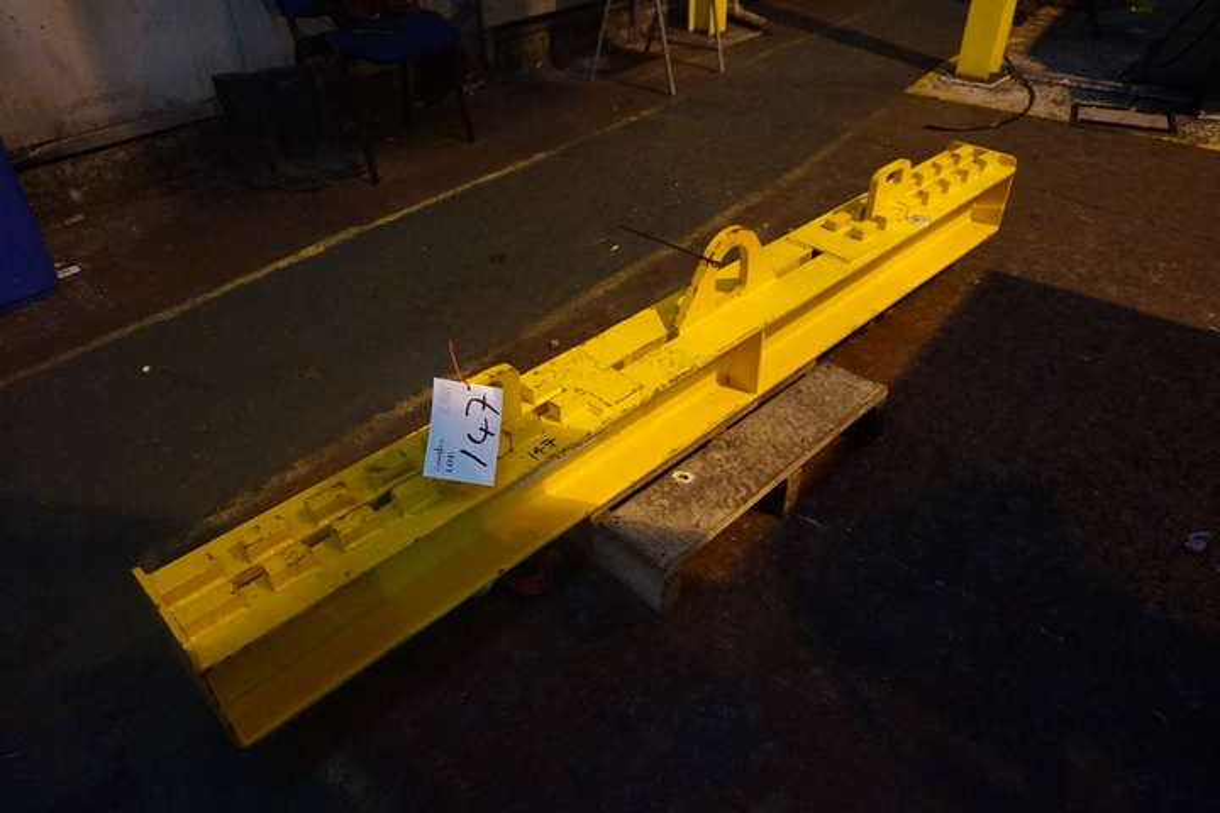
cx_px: 610
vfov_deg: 53.1
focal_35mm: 24
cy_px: 406
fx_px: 813
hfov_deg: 73.7
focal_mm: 16
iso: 3200
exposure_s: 1/80
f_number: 3.5
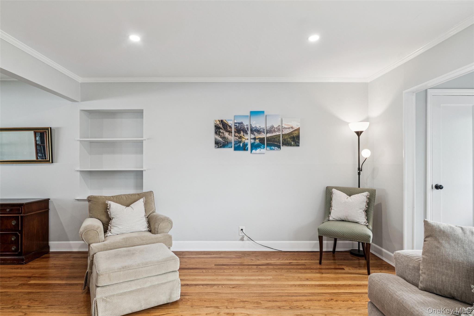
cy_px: 158
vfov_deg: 67.4
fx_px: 237
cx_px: 237
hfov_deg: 90.0
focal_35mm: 18
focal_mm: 18
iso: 640
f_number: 8
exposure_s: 1/40
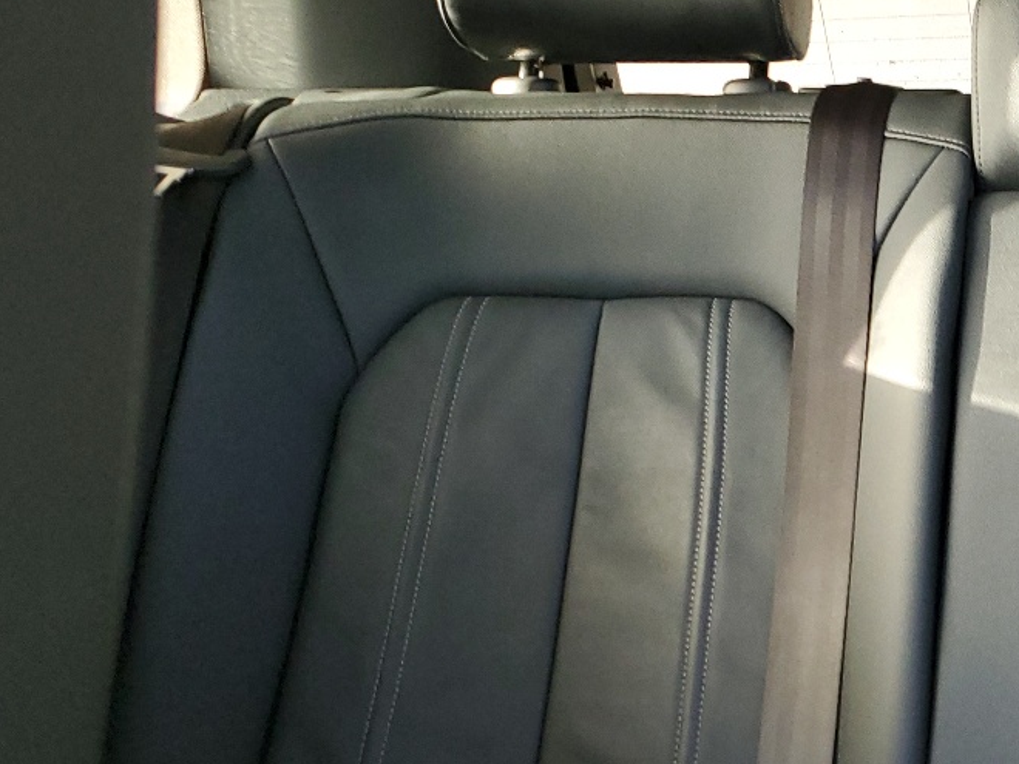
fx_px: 1855
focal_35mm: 63
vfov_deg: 23.0
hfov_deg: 28.3
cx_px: 1084
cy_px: 579
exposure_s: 1/60.2
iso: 144
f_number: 1.5
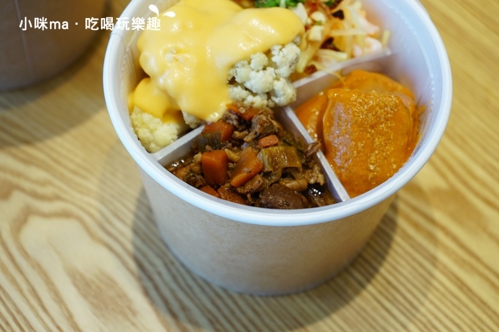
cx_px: 250
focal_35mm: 66
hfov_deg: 30.5
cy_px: 166
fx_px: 915
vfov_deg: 20.6
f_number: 5.6
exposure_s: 1/80
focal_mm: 66
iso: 640
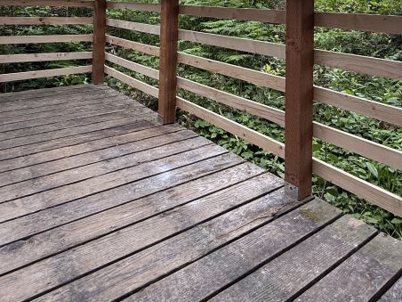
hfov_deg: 57.3
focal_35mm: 31
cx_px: 261
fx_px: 360
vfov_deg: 41.3
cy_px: 22
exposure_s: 1/113
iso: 64
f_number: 2.2
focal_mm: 2.22
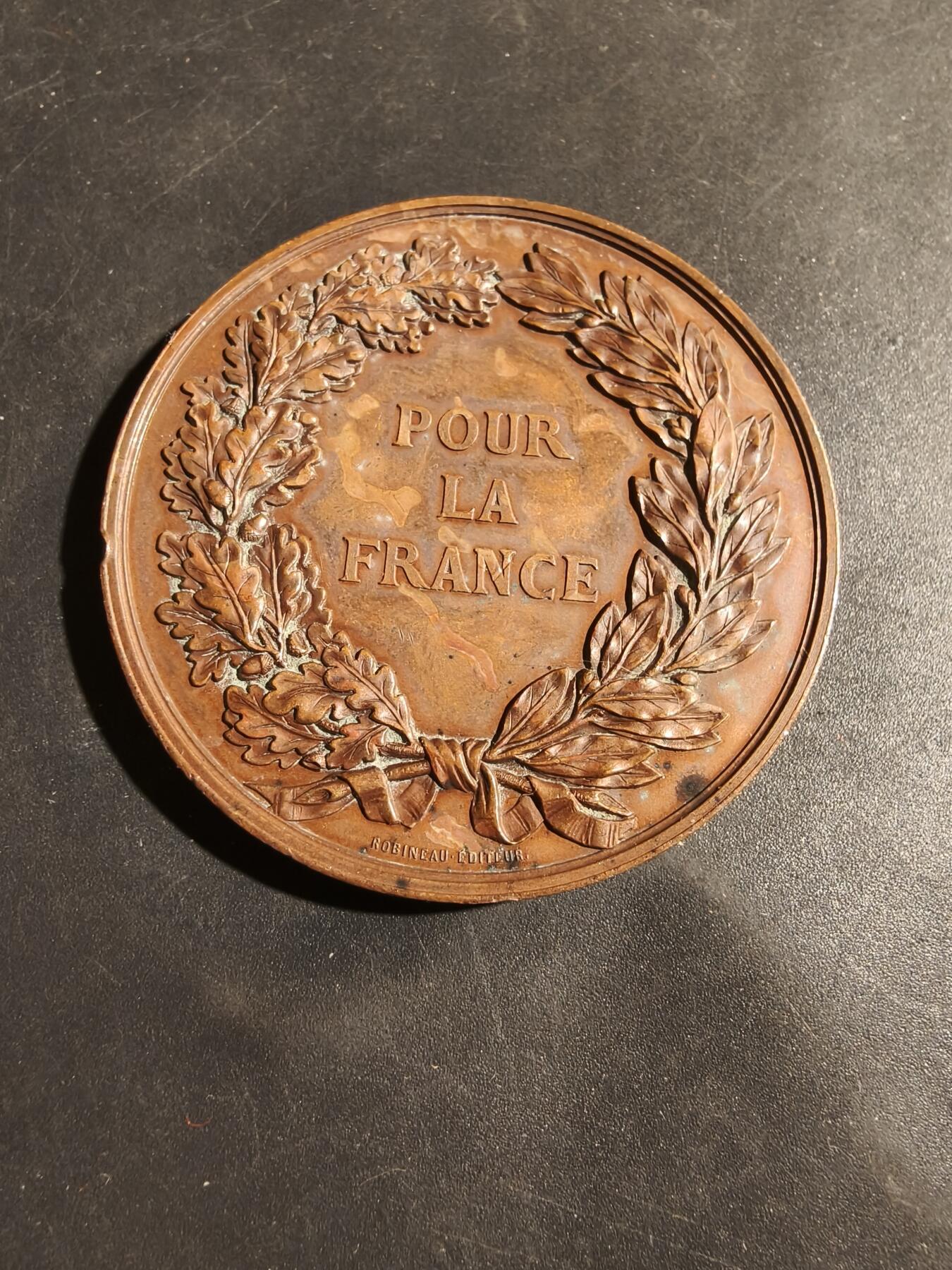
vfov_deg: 73.9
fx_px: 843
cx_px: 476
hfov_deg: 58.9
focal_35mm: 23
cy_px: 635
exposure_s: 1/50
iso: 320
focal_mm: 2.32
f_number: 2
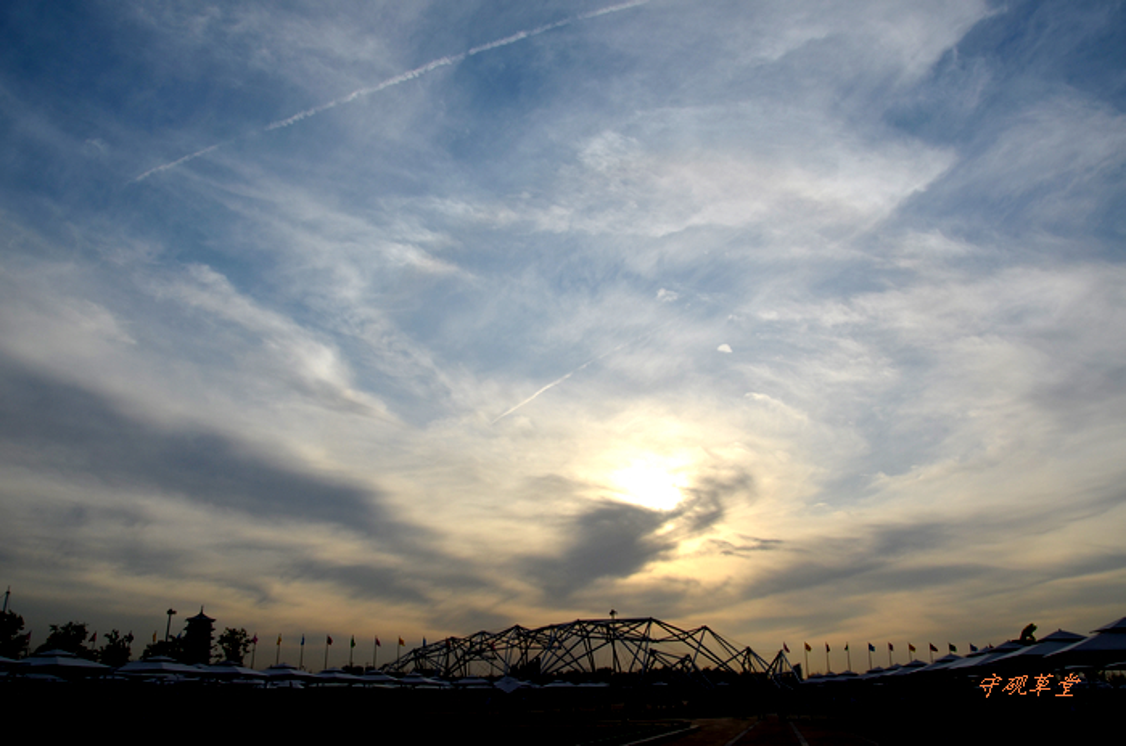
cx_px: 563
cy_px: 373
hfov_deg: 67.5
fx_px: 843
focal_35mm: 27
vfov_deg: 47.8
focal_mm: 18
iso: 100
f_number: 8
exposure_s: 1/1000
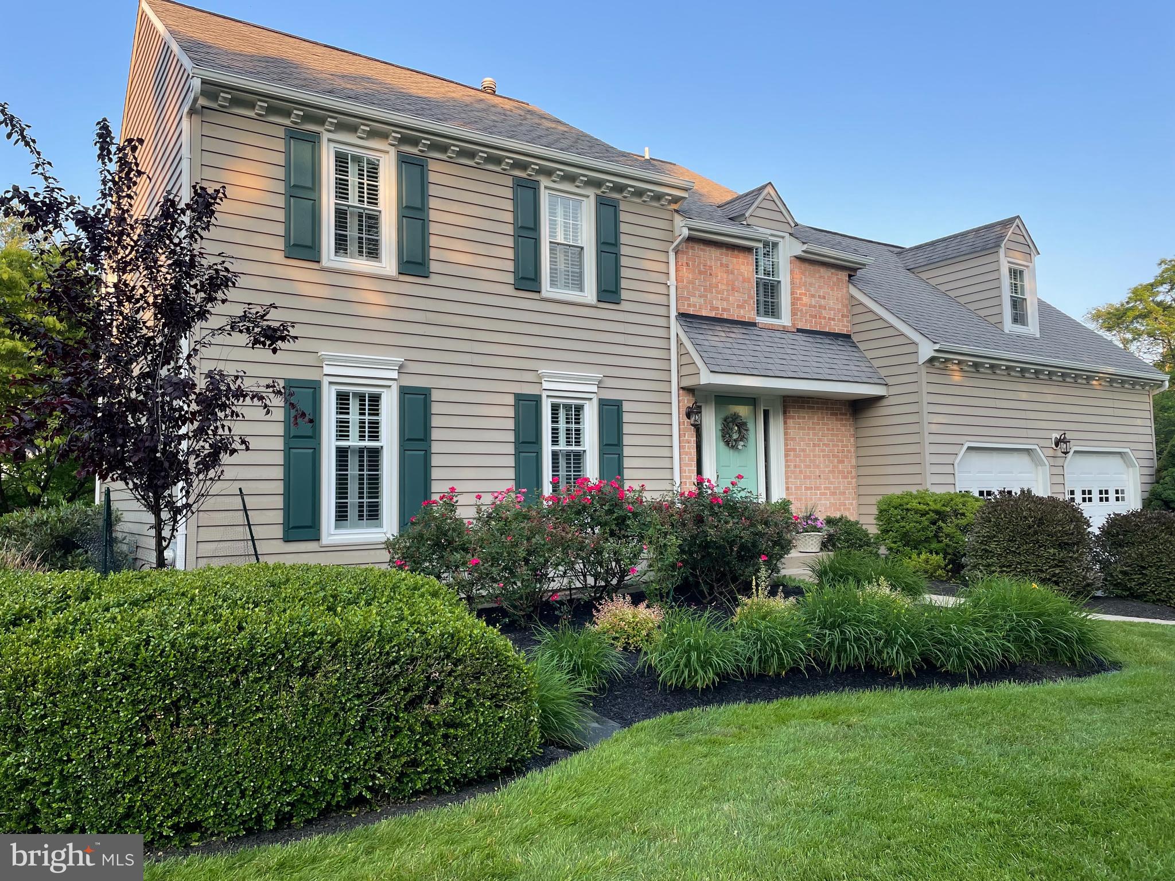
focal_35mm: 26
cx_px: 588
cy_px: 440
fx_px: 883
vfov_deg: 53.1
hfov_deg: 67.3
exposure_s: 1/313
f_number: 1.6
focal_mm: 4.2
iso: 32
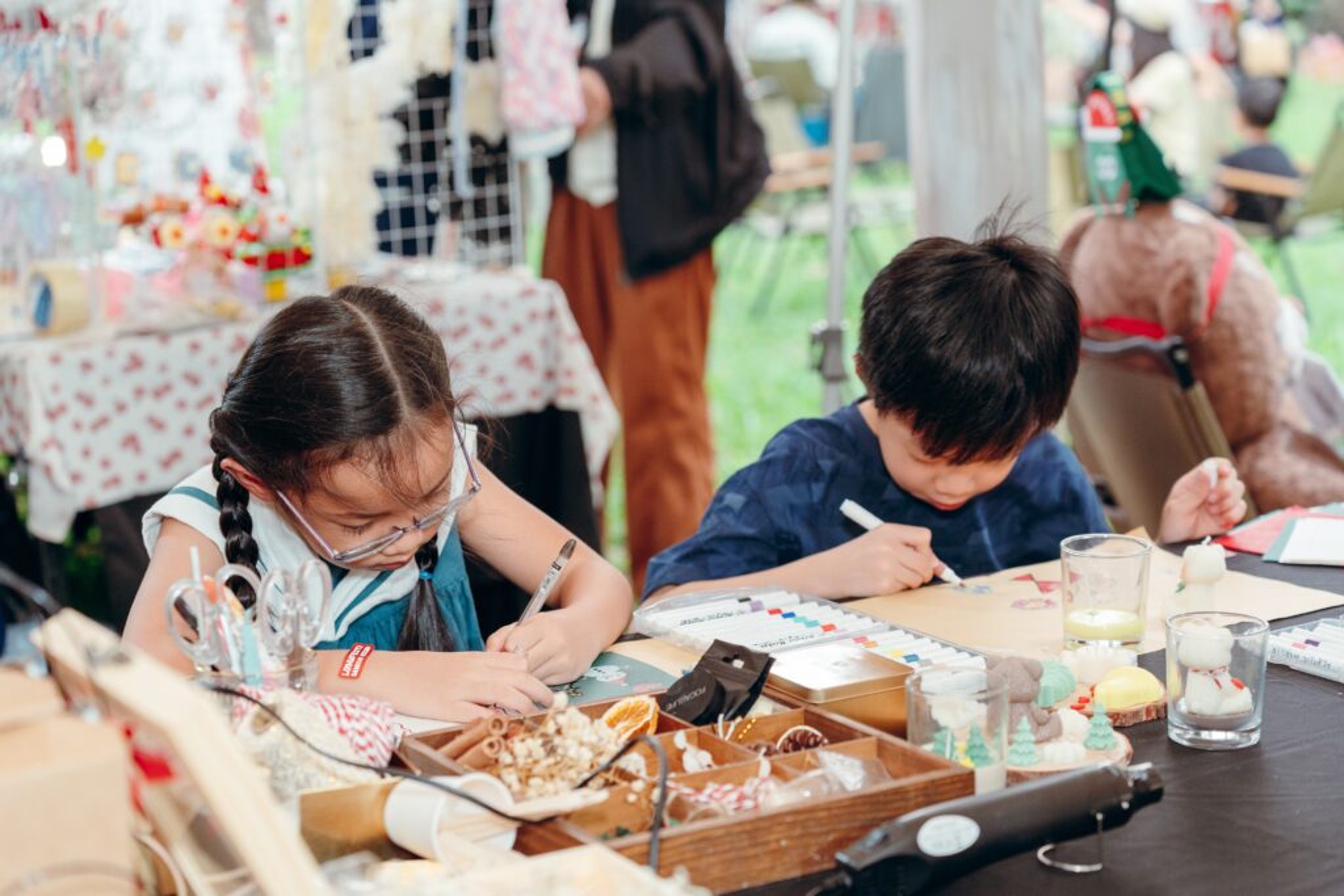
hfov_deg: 28.1
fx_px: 2688
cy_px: 448
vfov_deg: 18.9
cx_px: 672
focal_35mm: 72
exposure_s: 1/160
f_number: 3.5
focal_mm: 72
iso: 1250
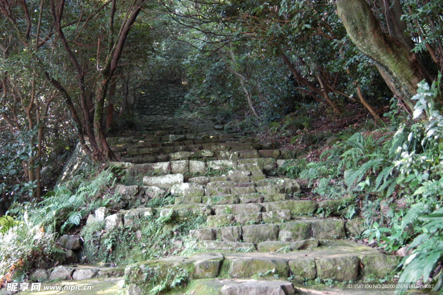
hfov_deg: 53.2
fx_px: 443
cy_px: 148
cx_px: 222
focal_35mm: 36
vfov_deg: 36.8
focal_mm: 24
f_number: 3.5
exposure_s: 1/20
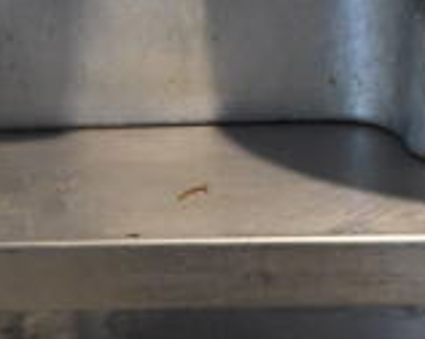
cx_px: 296
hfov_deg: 19.5
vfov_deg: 14.6
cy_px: 503
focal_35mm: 98
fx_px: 1231
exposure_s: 1/125
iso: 1600
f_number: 3.5
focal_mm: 18
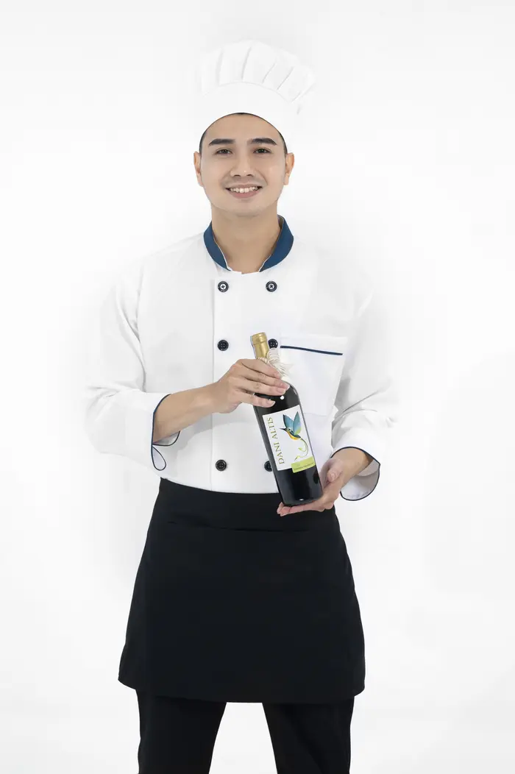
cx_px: 258
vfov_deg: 23.9
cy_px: 387
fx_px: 1826
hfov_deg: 16.1
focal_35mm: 85
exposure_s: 1/200
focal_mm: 85
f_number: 8
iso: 160
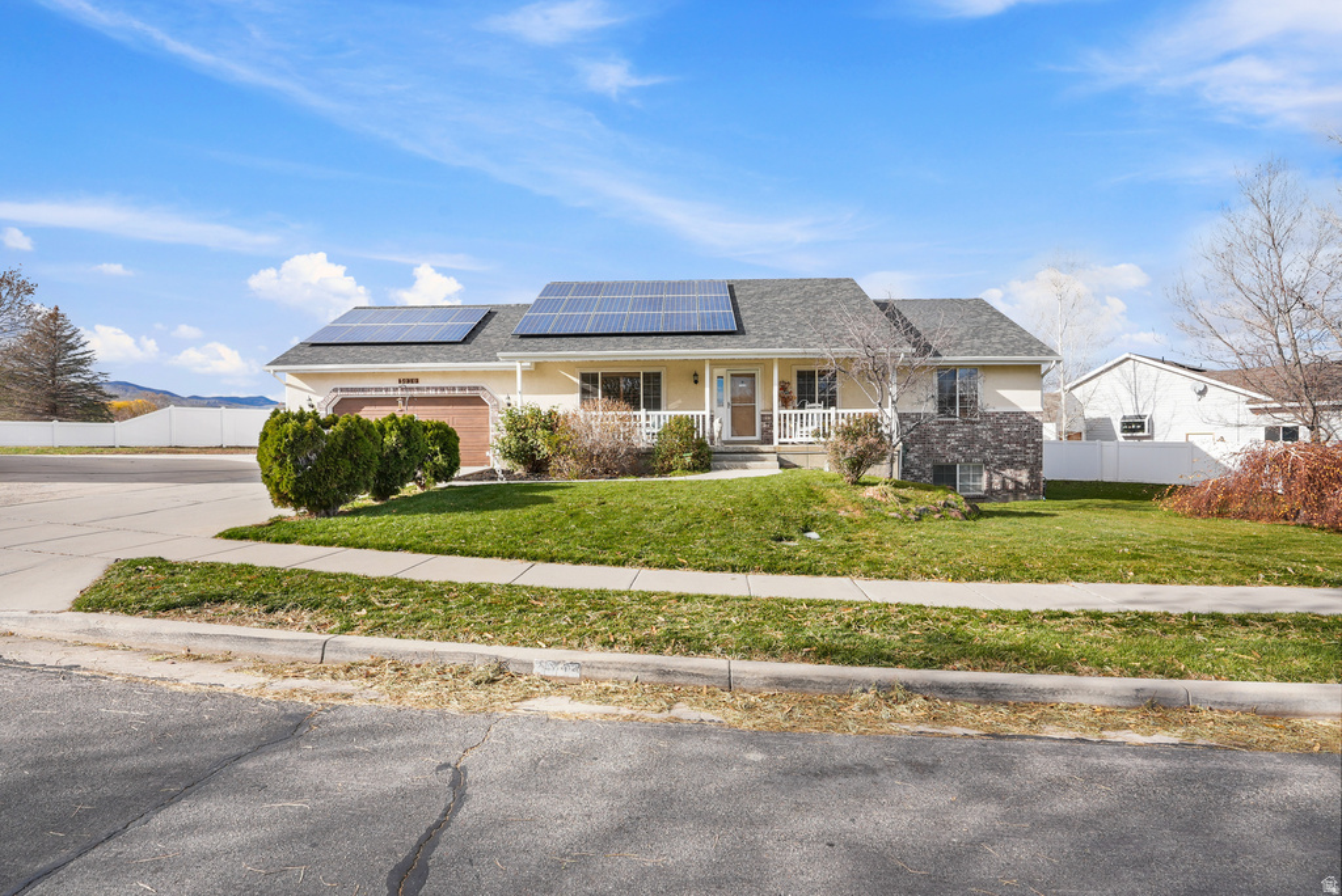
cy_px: 448
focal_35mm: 16
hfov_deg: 96.7
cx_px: 671
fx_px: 597
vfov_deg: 73.8
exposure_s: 1/320
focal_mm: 16
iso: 250
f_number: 9
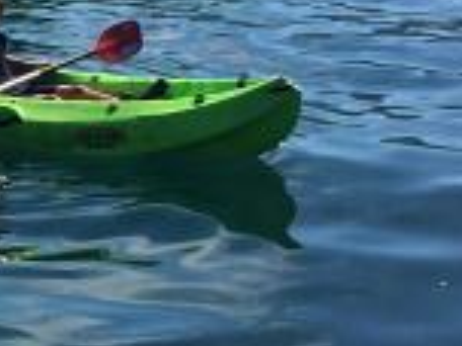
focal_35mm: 105
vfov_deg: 14.0
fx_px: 1401
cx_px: -49
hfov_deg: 18.0
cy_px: 74
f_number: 2.2
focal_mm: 4.15
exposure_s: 1/1923
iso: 25
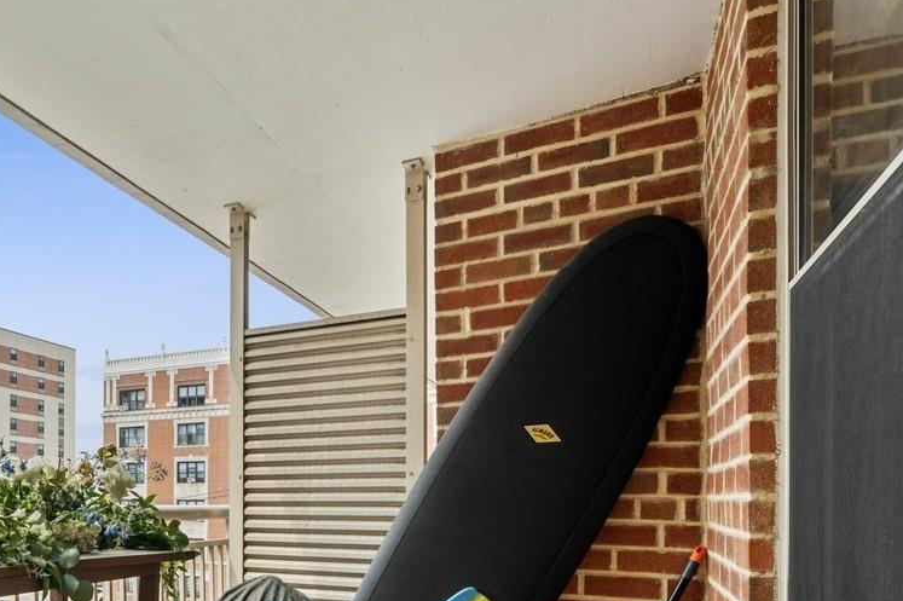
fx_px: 752
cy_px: 503
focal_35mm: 30
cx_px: 71
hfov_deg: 53.3
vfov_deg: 41.2
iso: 100
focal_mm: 14
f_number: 11
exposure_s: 1/50
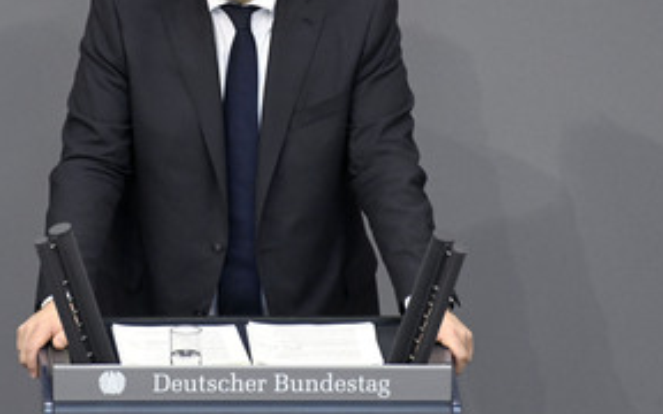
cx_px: 220
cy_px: 106
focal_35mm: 798
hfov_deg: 2.6
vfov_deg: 1.6
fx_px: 14419
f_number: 5.6
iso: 10000
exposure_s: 1/640
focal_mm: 500
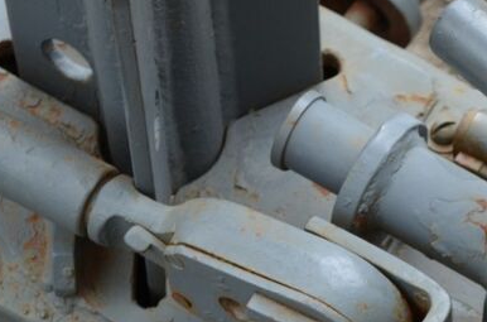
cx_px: 650
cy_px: 414
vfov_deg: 5.7
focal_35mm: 239
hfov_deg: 8.5
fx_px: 3224
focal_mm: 48
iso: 200
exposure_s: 1/125
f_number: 5.6
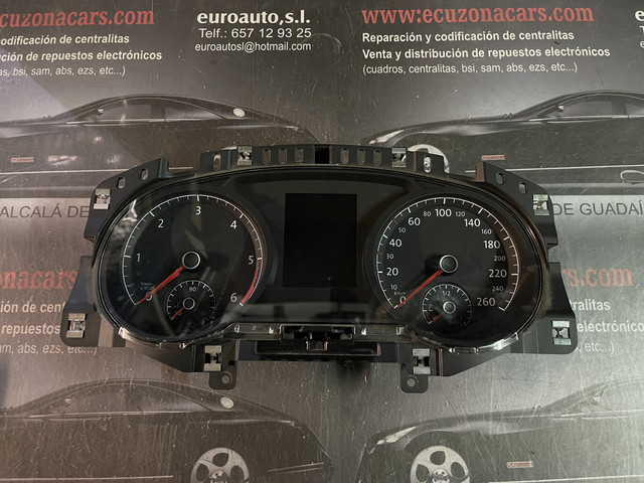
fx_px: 484
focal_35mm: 26
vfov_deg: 53.1
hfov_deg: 67.3
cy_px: 242
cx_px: 322
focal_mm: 5.1
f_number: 1.6
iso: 800
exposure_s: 1/25
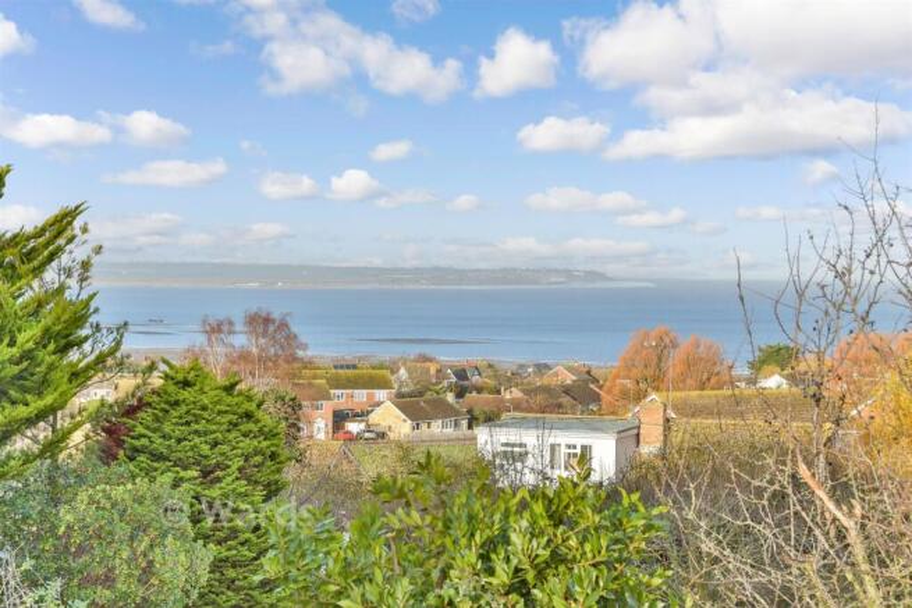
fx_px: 1976
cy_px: 304
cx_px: 456
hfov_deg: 26.0
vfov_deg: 17.5
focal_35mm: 78
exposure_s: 1/400
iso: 500
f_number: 10
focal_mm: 52
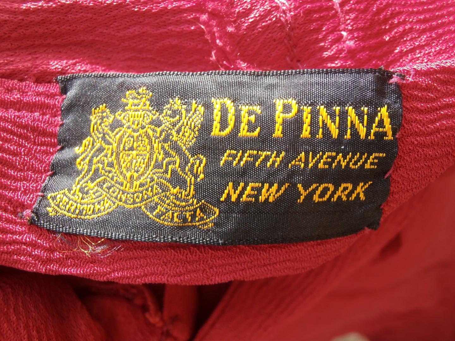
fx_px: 434
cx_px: 228
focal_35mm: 33
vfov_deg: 42.9
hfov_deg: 55.4
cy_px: 170
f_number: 3.6
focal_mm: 5.93
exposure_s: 1/100
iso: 80
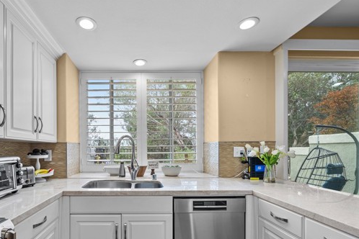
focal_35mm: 18
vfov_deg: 66.3
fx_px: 179
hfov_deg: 88.7
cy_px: 150
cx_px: 141
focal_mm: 14
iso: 100
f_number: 9
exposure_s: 1/2.5
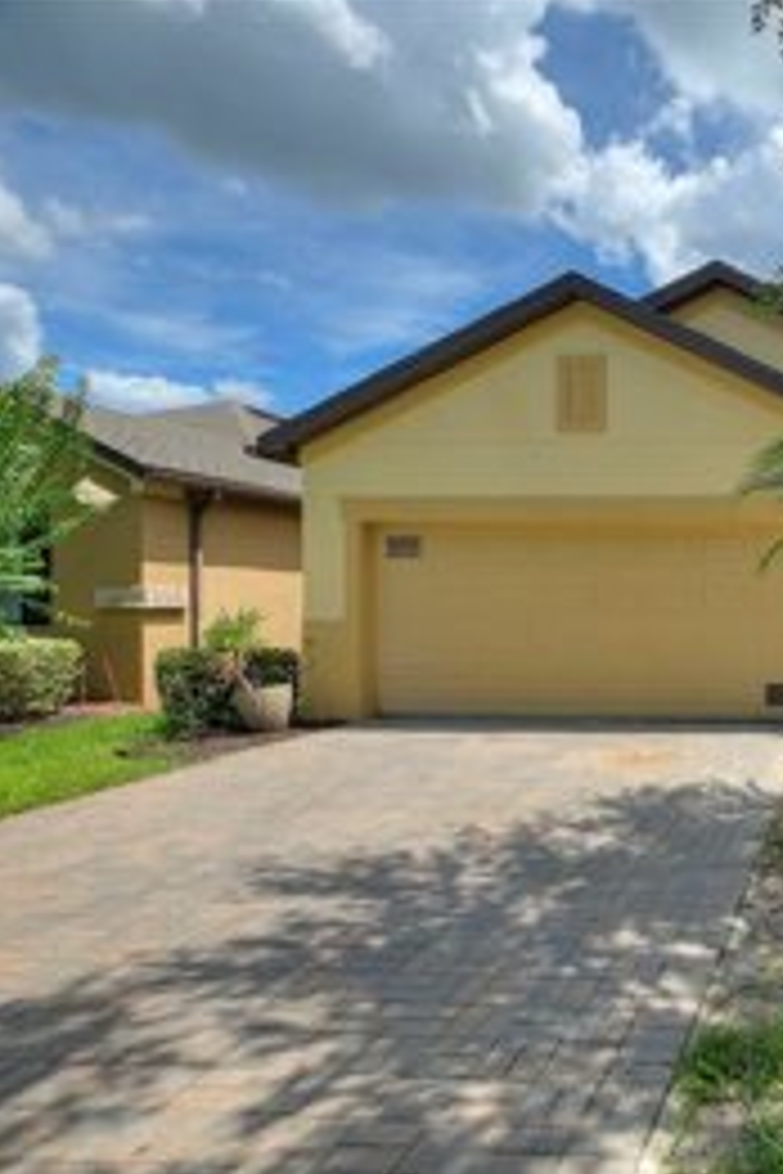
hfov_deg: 43.4
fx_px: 750
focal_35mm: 23
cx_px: 850
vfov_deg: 76.1
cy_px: 594
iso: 100
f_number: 4.5
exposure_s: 1/400
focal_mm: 10
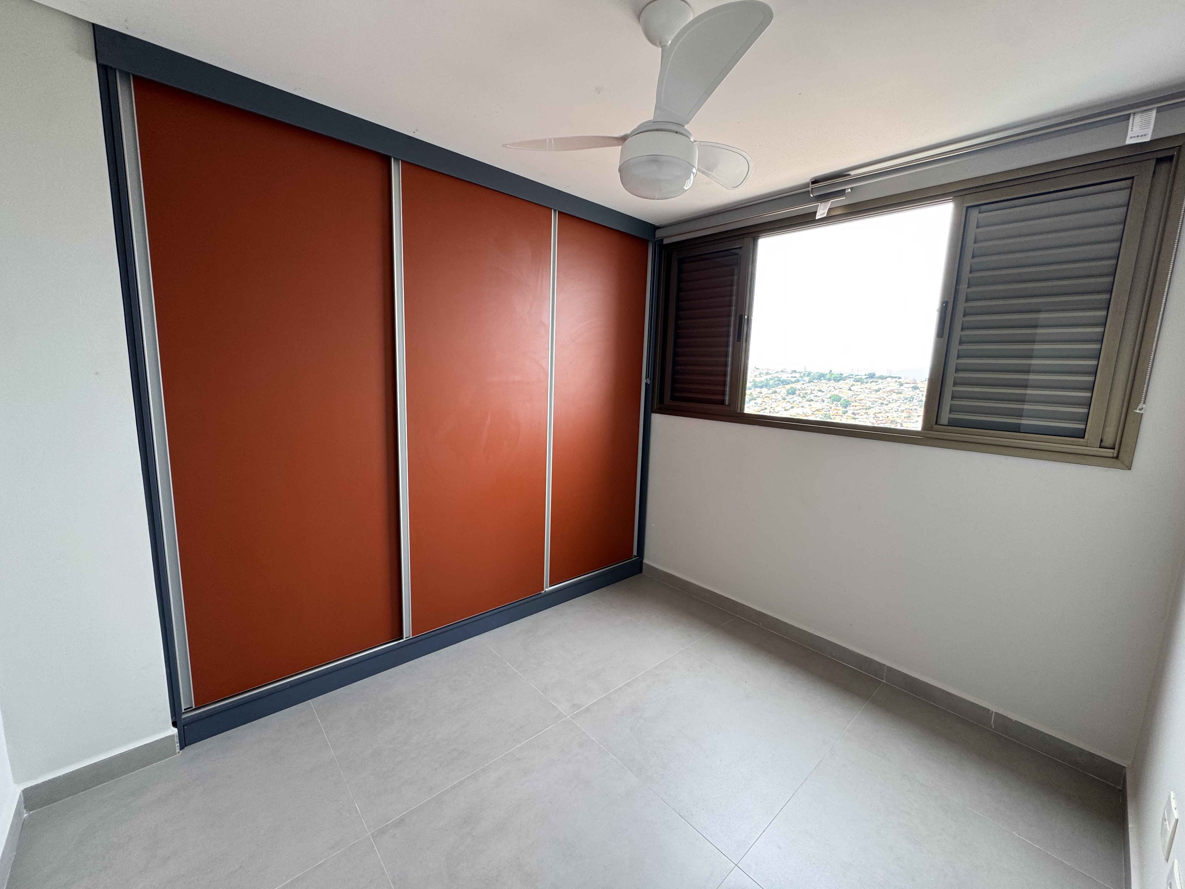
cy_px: 444
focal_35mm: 14
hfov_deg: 102.1
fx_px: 479
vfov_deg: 85.7
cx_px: 592
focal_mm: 2.22
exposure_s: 1/99
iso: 80
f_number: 2.2
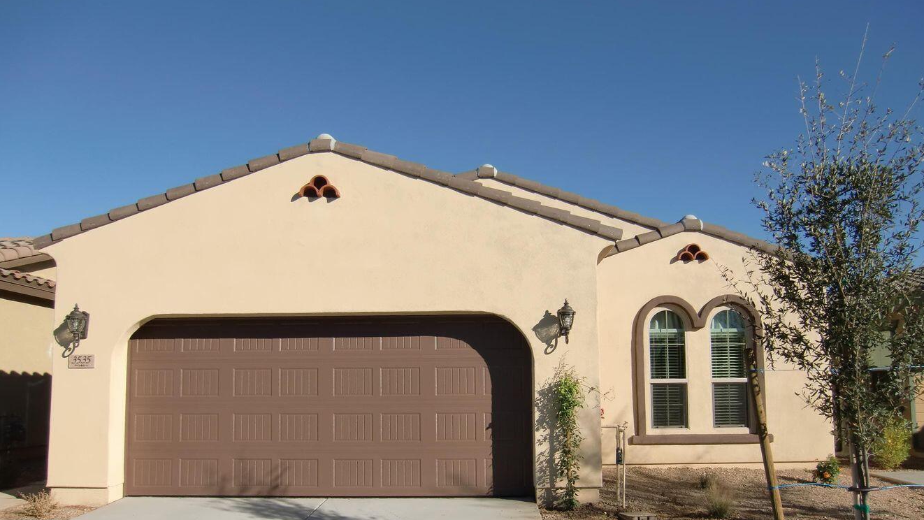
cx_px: 476
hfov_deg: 69.8
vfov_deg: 42.4
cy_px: 342
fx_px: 662
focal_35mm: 27
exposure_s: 1/1000
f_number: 3.2
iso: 64
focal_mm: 4.3
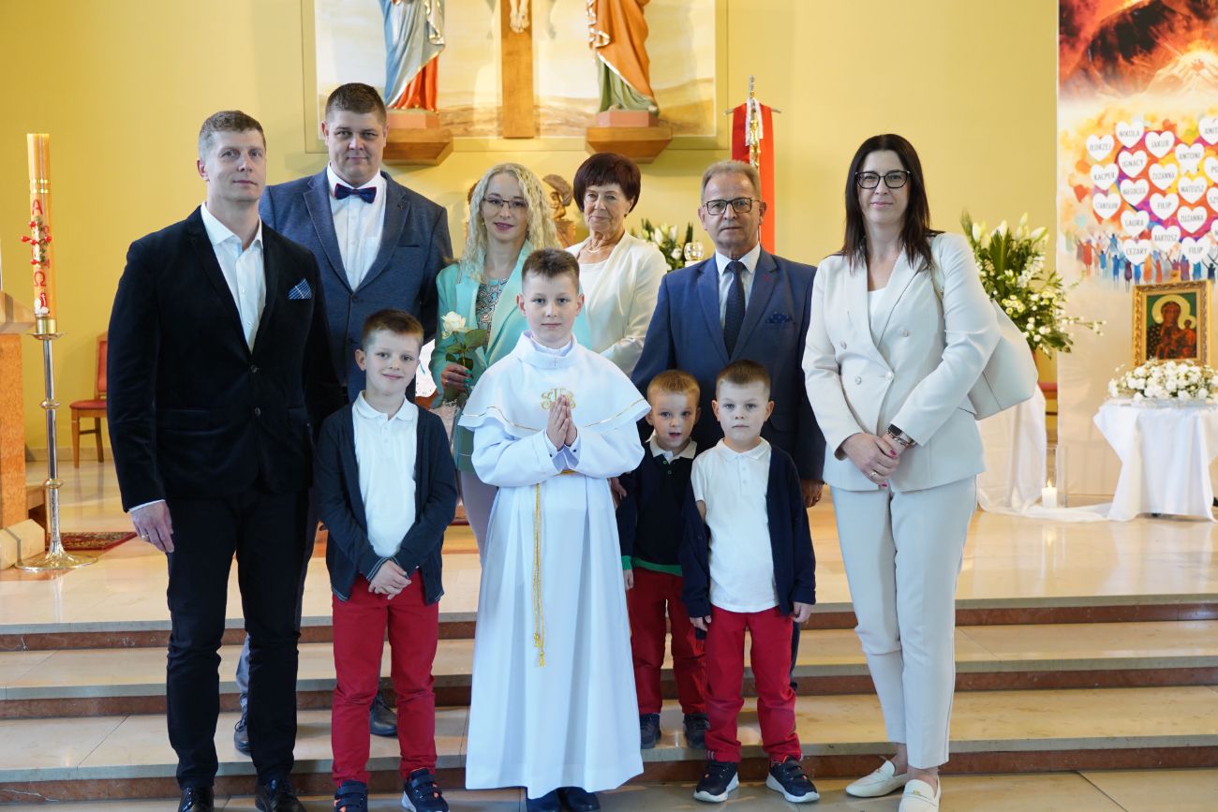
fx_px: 1320
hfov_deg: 49.5
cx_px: 609
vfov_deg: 34.2
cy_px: 406
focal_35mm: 39
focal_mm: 39
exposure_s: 1/100
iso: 2000
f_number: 4
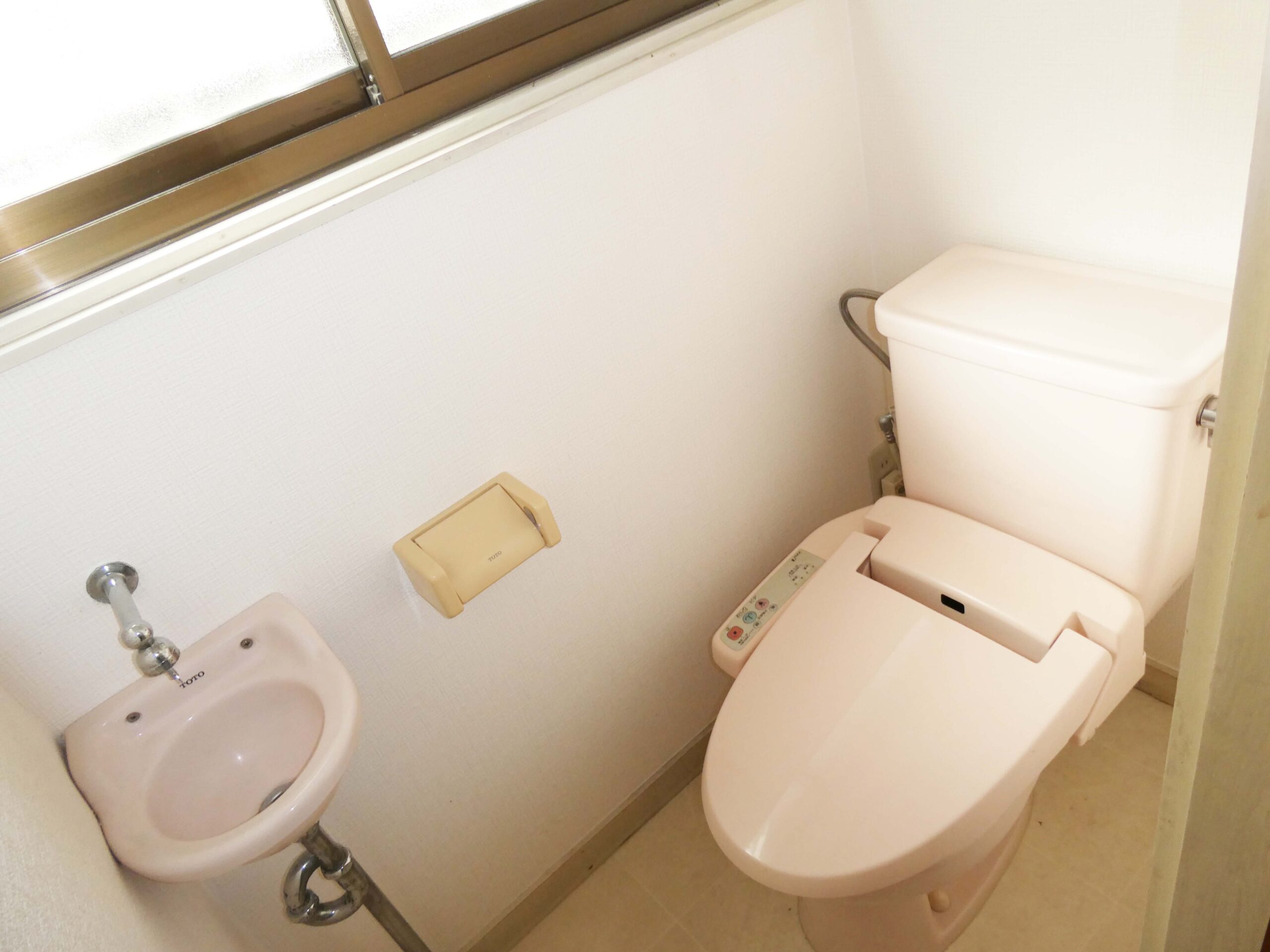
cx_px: 635
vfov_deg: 56.8
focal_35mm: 24
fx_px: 881
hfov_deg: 71.6
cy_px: 476
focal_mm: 4.3
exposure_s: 1/60
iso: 160
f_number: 3.3
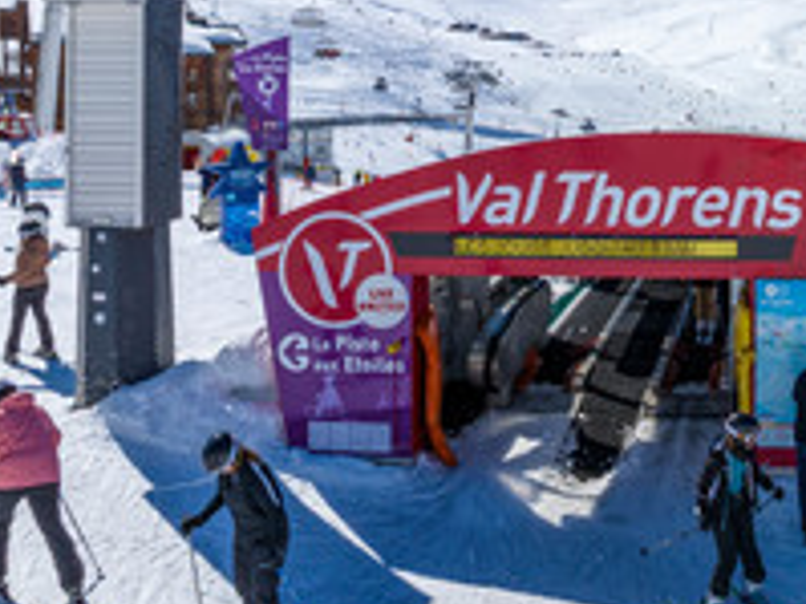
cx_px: 717
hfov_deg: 39.3
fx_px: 1047
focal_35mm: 45
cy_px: 61
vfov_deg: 30.7
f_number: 11
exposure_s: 1/400
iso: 100
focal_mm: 12.3
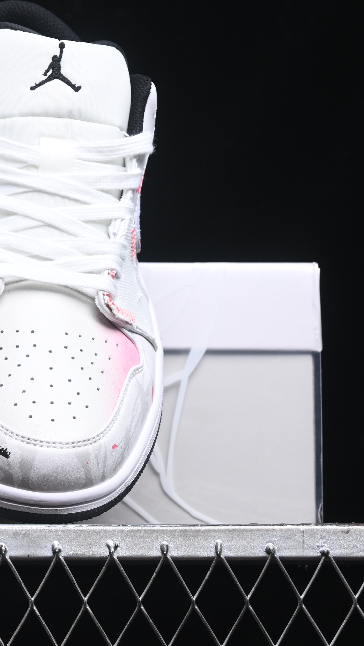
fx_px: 2025
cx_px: -73
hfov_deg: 10.1
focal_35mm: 118
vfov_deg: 18.2
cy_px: 323
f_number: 6.3
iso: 160
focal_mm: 50
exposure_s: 1/50
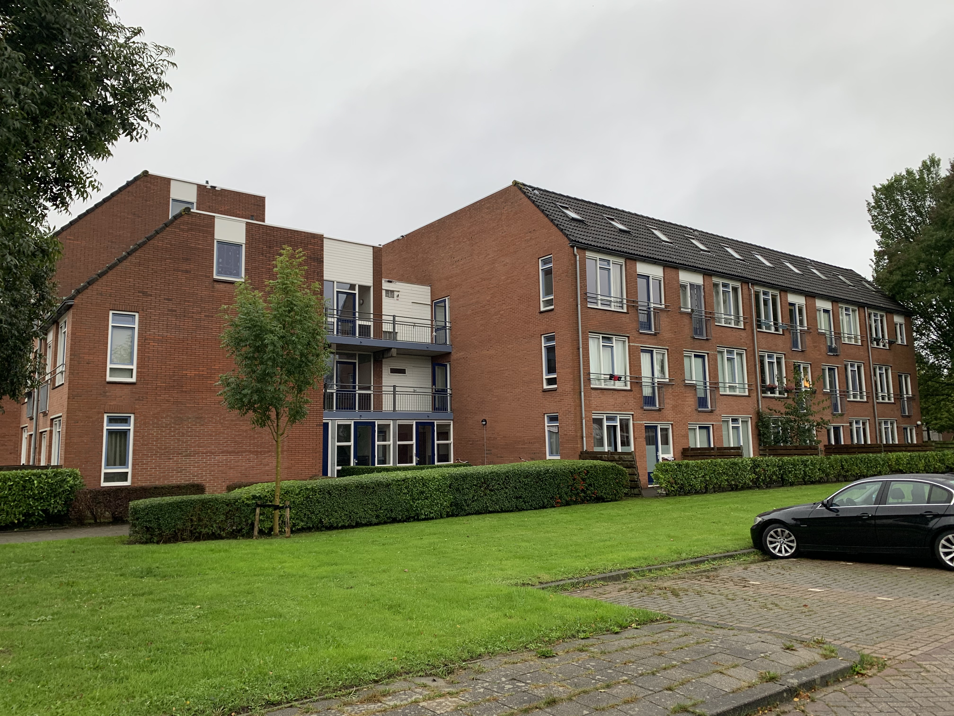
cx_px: 477
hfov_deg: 67.3
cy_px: 358
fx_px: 717
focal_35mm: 26
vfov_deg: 53.1
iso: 40
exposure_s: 1/121
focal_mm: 4.25
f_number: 1.8
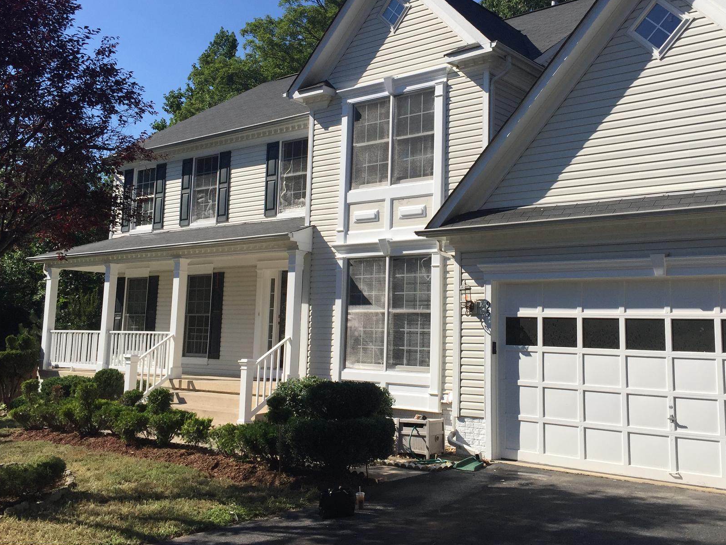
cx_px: 414
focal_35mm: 37
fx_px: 776
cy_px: 236
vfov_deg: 38.6
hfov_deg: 50.0
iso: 32
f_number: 2.2
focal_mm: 4.15
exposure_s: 1/2825
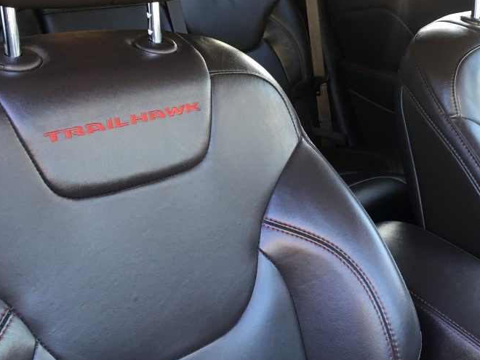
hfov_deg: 41.8
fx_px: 624
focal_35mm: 45
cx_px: 299
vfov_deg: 32.1
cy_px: 137
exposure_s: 1/30
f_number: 2.2
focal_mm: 4.15
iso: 100
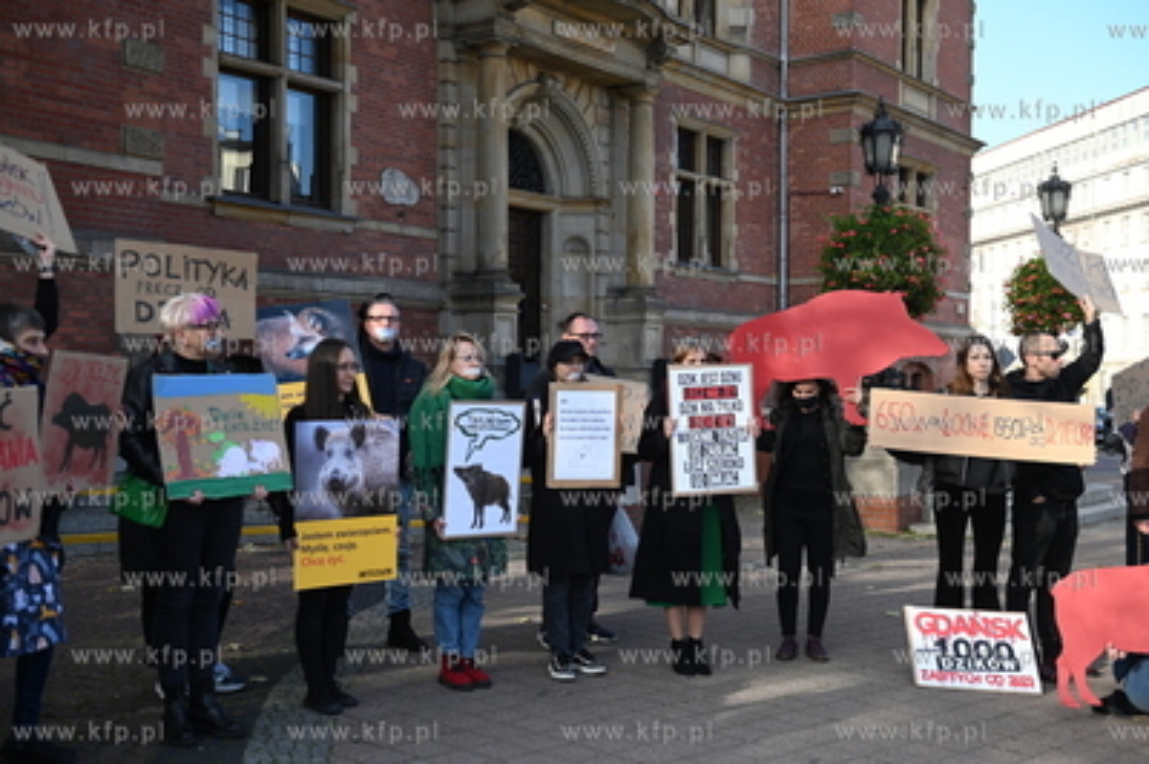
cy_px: 382
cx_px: 574
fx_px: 1403
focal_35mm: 44
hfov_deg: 44.5
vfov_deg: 30.5
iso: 400
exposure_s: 1/1000
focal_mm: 44
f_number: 4
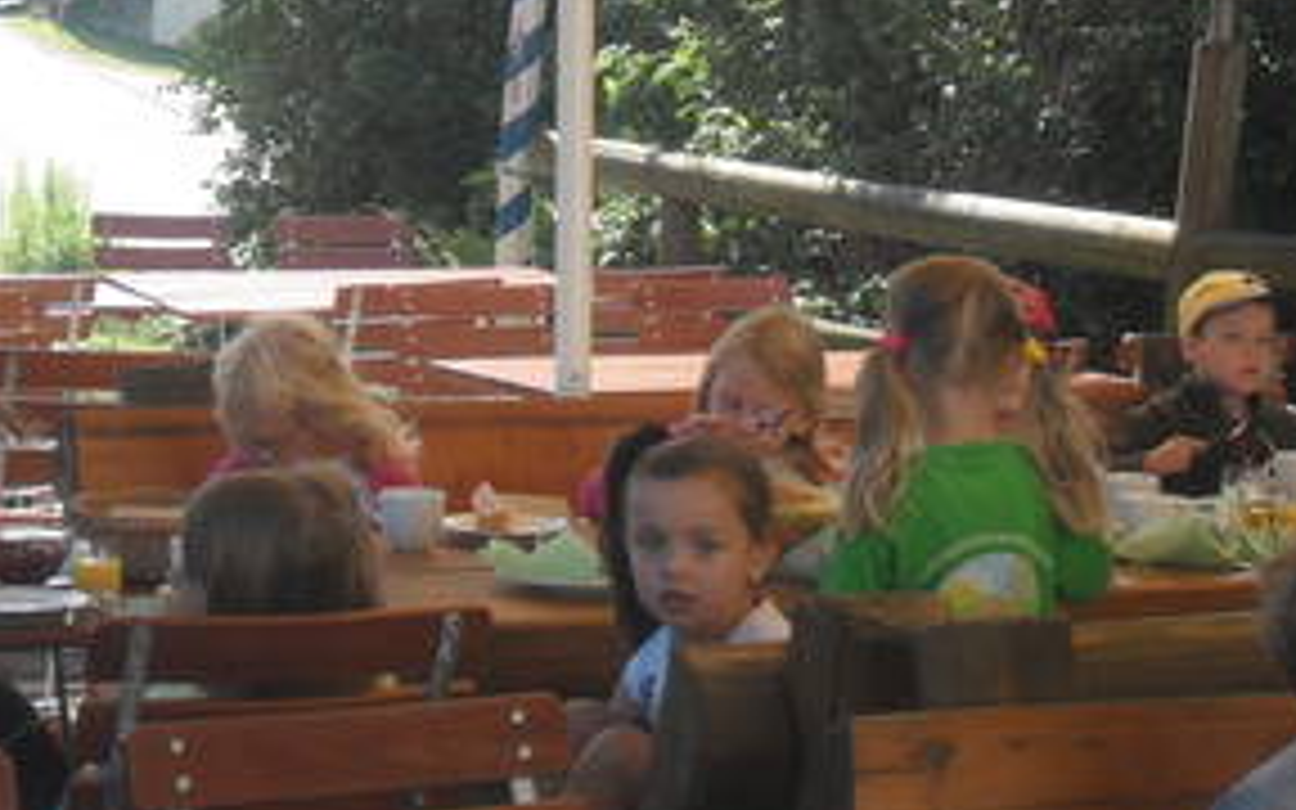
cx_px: 531
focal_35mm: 103
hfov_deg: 20.2
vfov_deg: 12.7
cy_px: 220
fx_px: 3638
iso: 100
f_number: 4
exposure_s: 1/180
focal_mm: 12.3
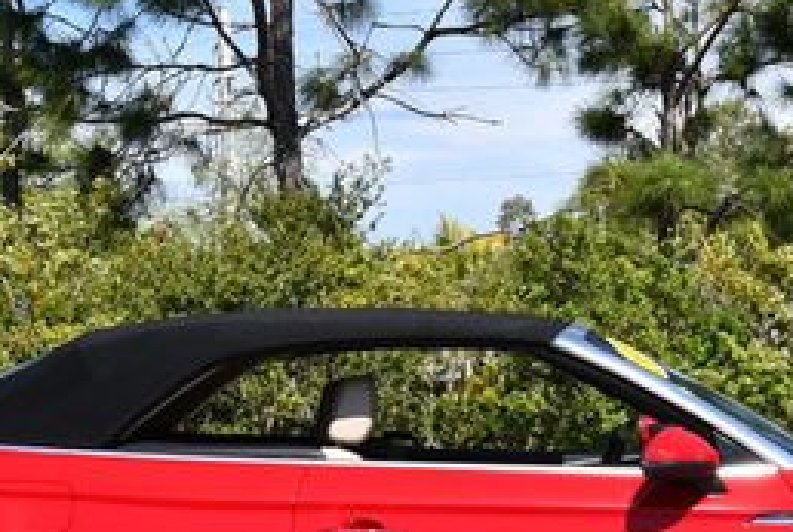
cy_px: 326
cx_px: 486
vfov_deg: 10.7
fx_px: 2846
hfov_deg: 15.8
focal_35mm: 129
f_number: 8
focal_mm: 26
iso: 110
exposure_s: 1/250
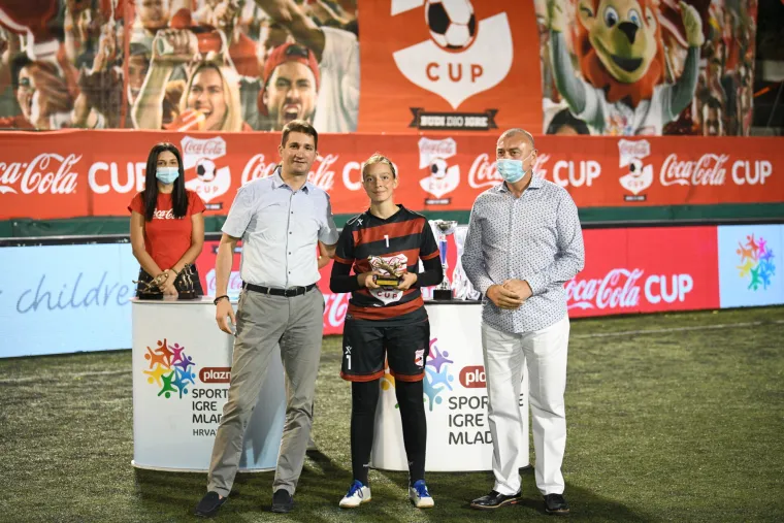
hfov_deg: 24.8
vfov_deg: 16.7
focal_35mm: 82
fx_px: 1786
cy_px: 262
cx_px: 392
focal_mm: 82
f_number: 2.8
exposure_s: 1/125
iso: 4000
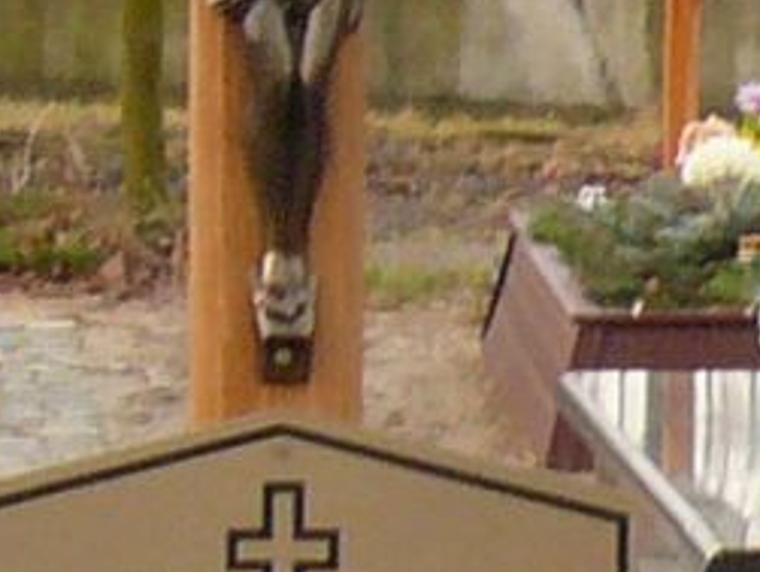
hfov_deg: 5.6
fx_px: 7739
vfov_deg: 4.2
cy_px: 89
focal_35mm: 352
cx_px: 551
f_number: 3.2
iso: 100
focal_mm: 6.4
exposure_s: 1/20
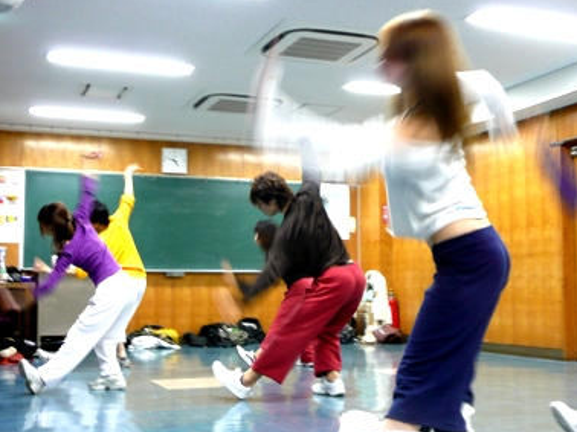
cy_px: 230
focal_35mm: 49
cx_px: 292
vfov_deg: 29.6
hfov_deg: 38.9
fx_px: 816
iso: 200
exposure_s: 1/13
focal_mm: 7
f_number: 4
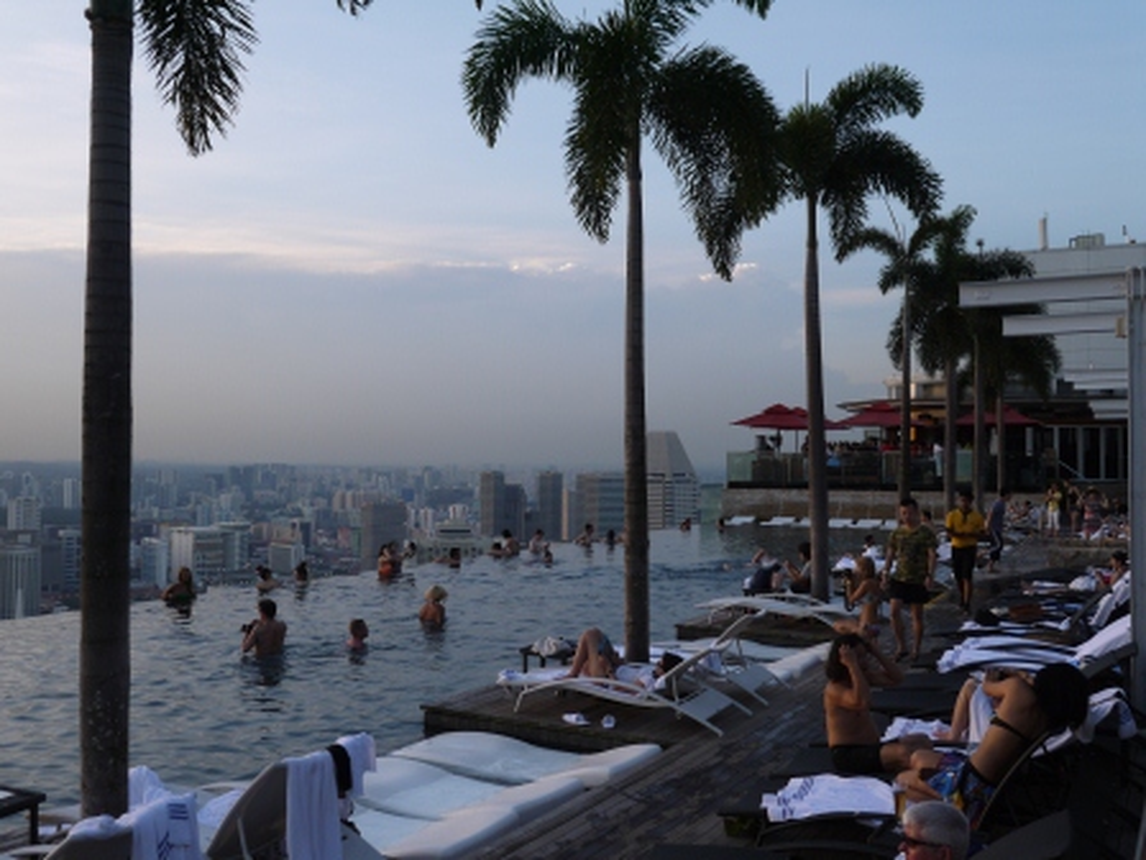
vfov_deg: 41.8
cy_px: 430
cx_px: 573
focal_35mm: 34
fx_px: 1126
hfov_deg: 54.0
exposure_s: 1/160
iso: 160
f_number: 5.6
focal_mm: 17
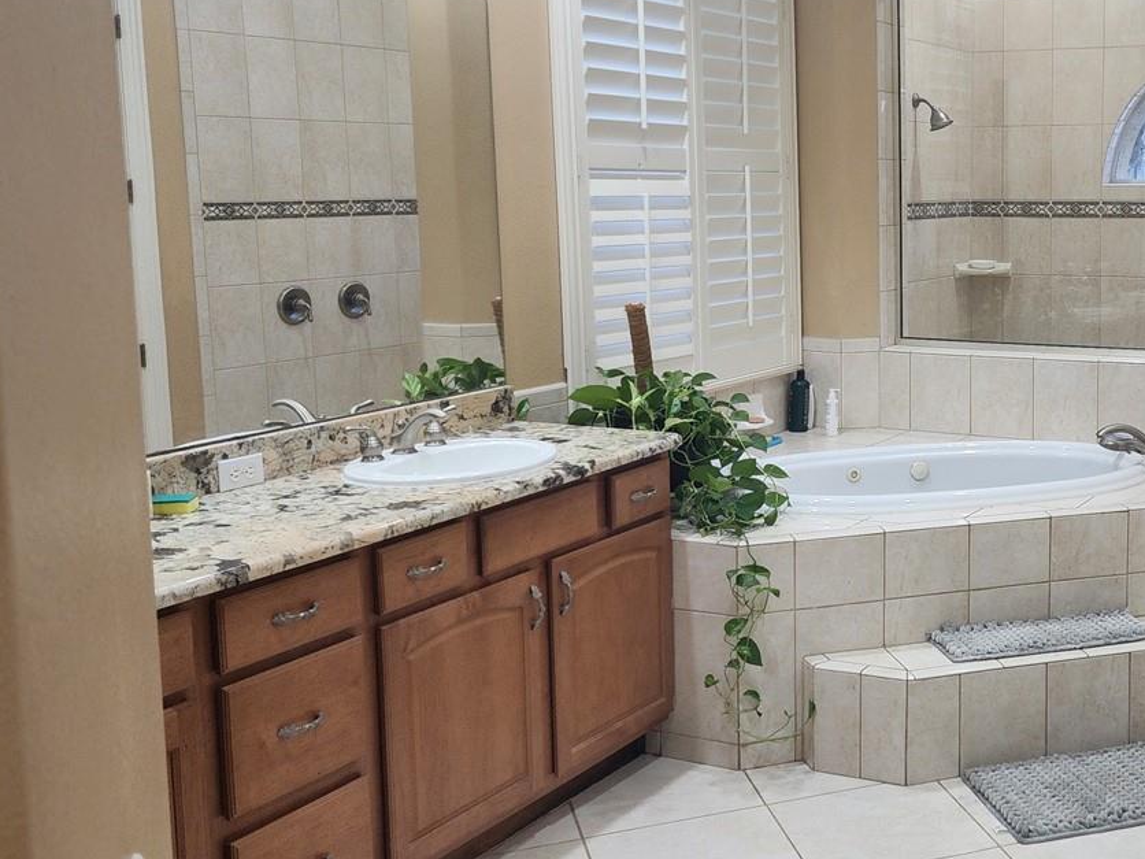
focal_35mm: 44
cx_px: 997
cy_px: 345
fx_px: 1455
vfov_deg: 32.8
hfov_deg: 40.2
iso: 160
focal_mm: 6.4
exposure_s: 1/60
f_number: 1.8
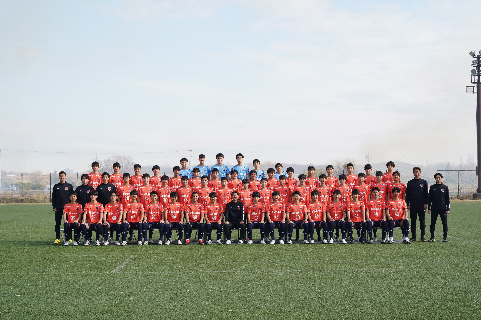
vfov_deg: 19.5
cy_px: 160
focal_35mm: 70
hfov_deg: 28.8
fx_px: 935
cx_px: 240
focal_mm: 70
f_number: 11
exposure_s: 1/250
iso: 320
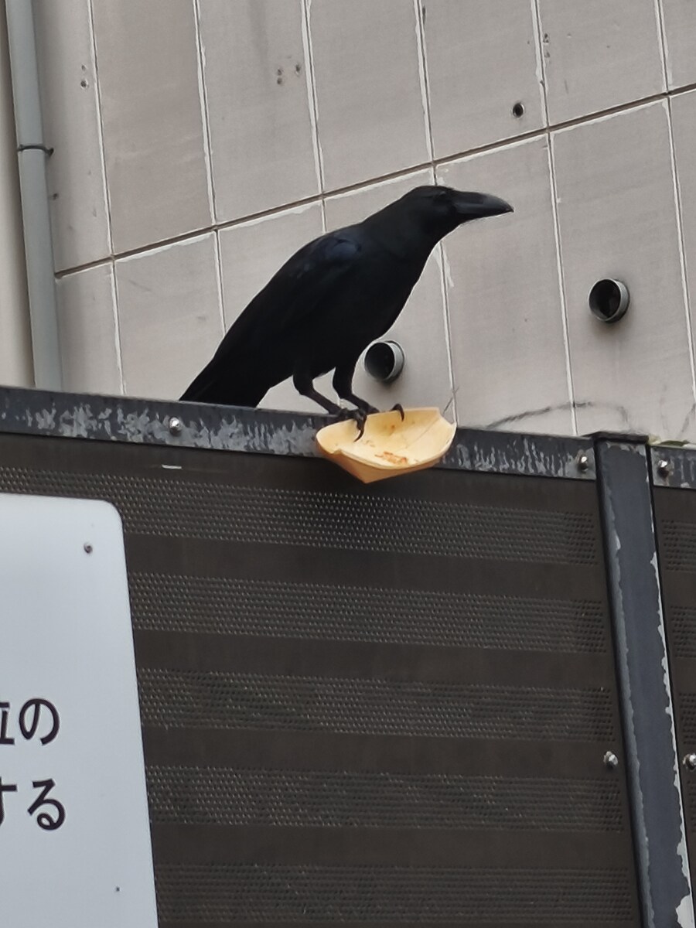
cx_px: 348
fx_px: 5174
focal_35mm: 193
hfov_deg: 7.7
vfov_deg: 10.2
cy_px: 464
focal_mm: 6.18
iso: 125
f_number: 1.65
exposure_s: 1/100
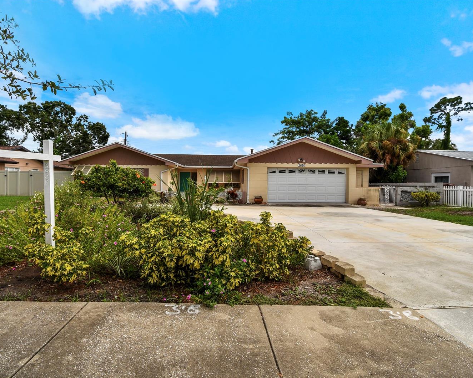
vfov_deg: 77.0
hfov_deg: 89.6
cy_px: 188
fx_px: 238
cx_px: 232
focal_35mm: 17
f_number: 7.1
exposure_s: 1/500
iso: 100
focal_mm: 10
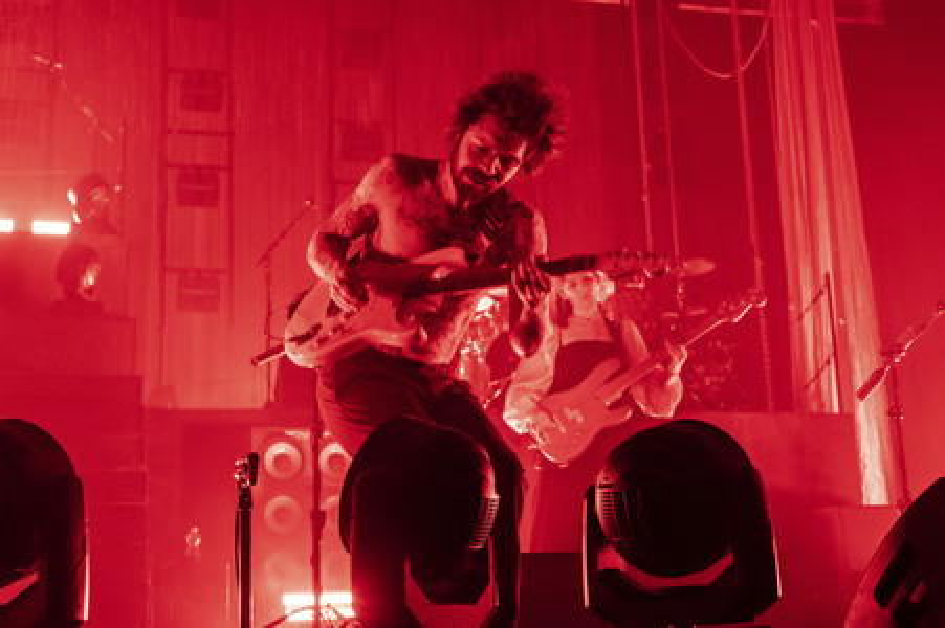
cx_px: 472
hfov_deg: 42.8
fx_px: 1207
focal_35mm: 46
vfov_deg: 29.2
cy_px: 314
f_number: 4
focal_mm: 46
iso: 2500
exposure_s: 1/320
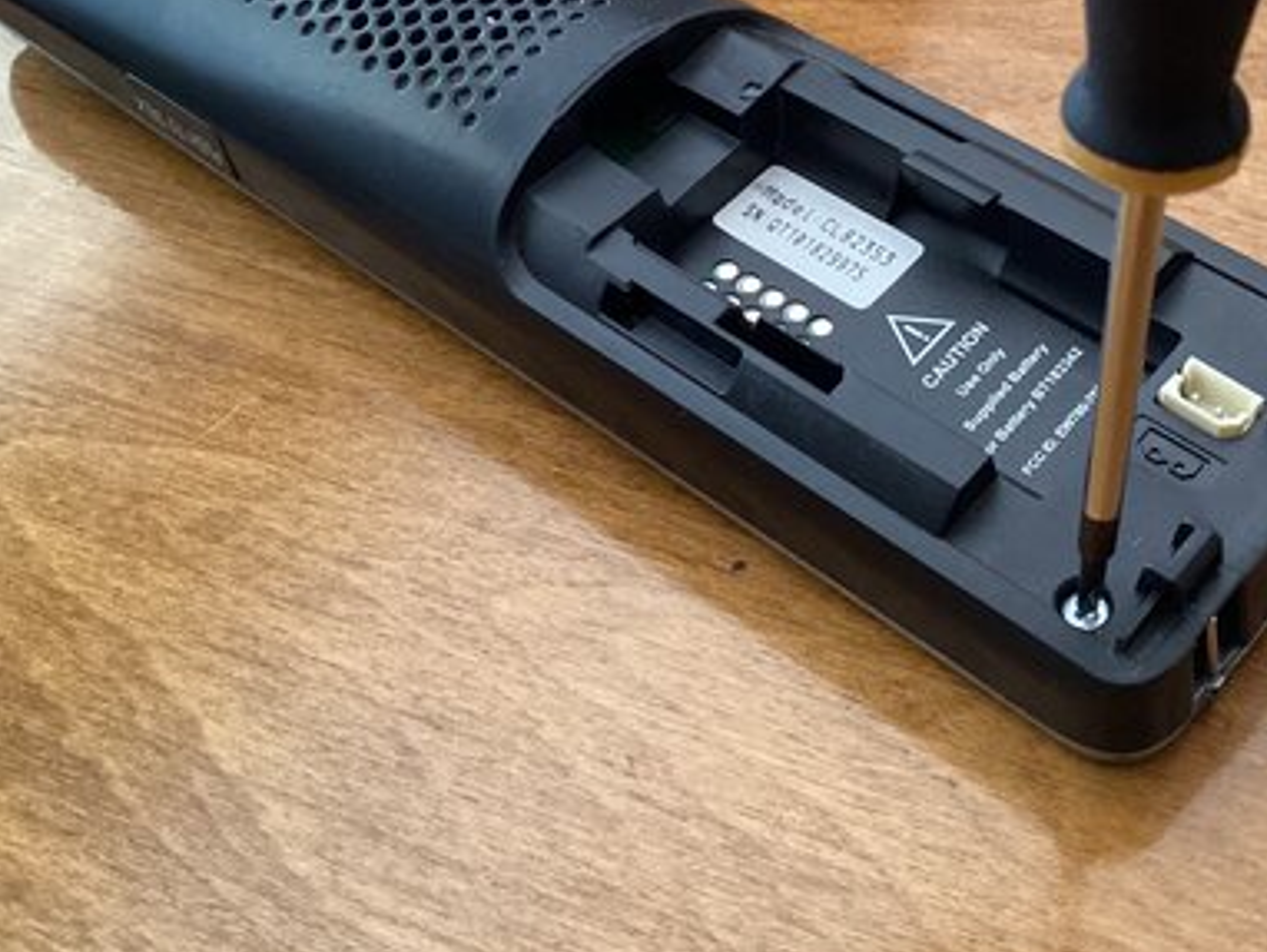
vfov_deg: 30.0
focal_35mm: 48
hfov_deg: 38.8
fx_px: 1758
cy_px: 292
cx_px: 925
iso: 400
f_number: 2.4
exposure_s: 1/33
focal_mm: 3.3
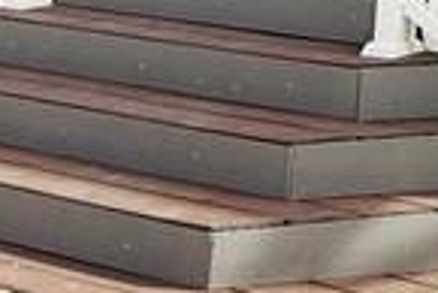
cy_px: -456
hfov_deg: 15.3
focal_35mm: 103
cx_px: 912
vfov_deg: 10.9
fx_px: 1254
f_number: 2.2
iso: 50
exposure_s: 1/1001
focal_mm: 2.22
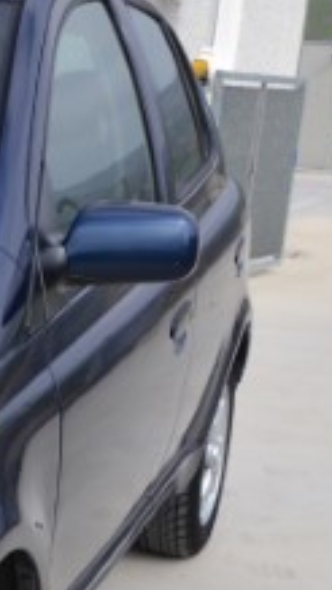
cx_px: -389
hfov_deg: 11.4
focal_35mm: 93
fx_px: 1457
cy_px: 450
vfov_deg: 22.7
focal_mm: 18
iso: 100
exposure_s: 1/250
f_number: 8
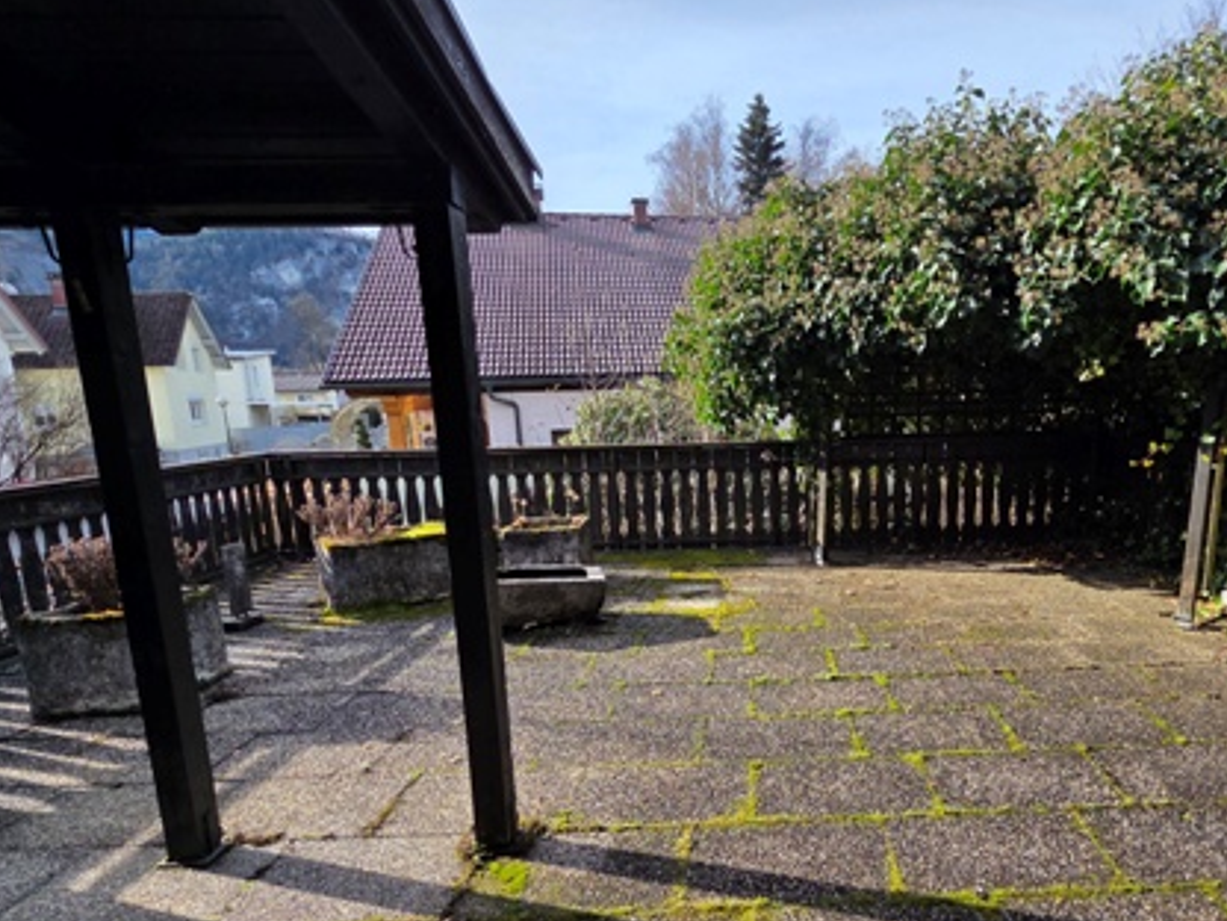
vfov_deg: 65.5
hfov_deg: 79.9
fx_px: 709
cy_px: 543
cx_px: 785
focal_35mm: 20
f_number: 2.2
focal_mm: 2.2
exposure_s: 1/832
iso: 50
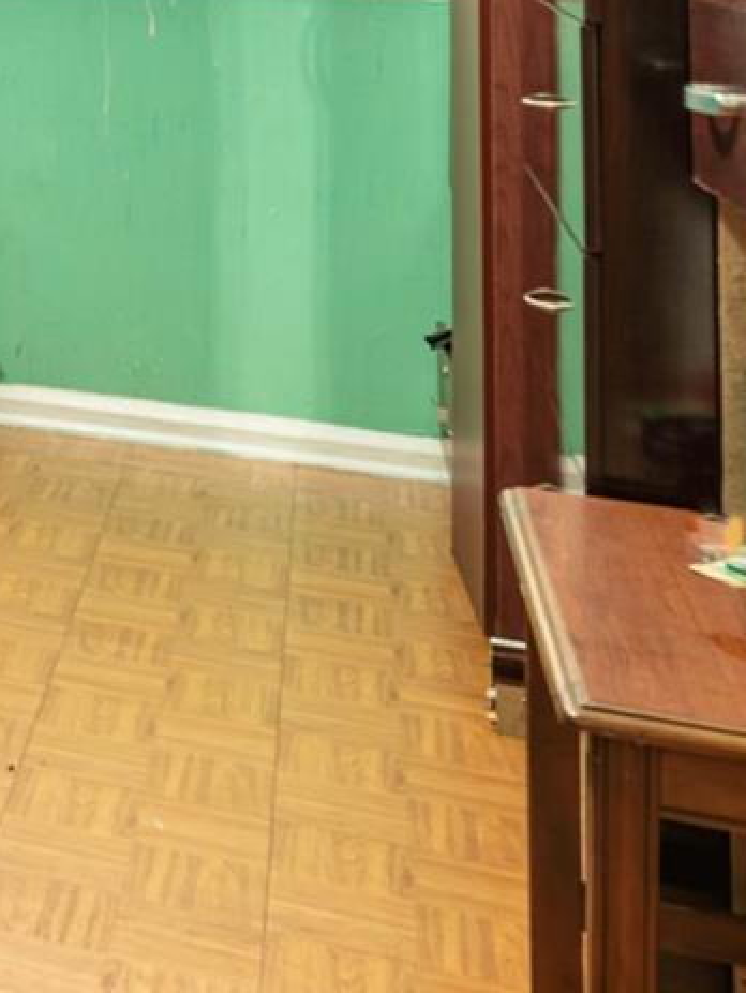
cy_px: -167
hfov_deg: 16.8
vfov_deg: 25.8
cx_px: -695
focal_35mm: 68
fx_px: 1951
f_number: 10
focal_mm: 16
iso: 200
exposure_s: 1/1.67
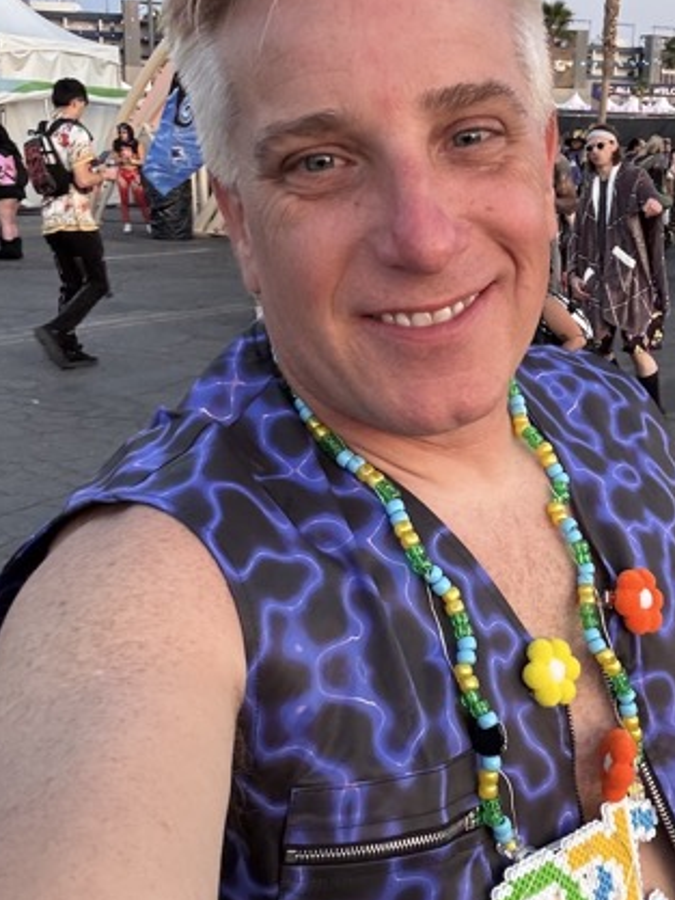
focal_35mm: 46
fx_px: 1195
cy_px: 429
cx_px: 472
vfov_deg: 41.2
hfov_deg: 31.2
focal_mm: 2.69
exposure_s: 1/60
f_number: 1.9
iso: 250
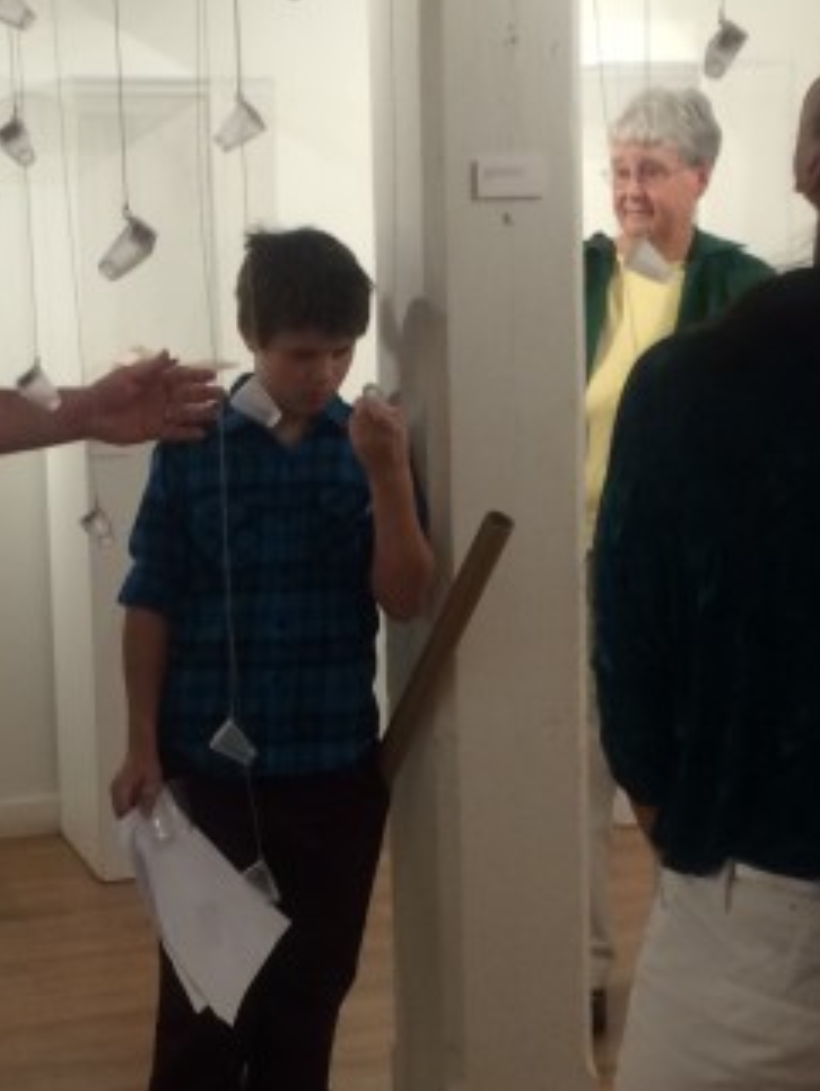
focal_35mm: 72
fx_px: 2271
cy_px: 644
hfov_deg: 20.4
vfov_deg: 27.0
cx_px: 339
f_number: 2.2
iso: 80
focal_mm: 4.15
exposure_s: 1/33
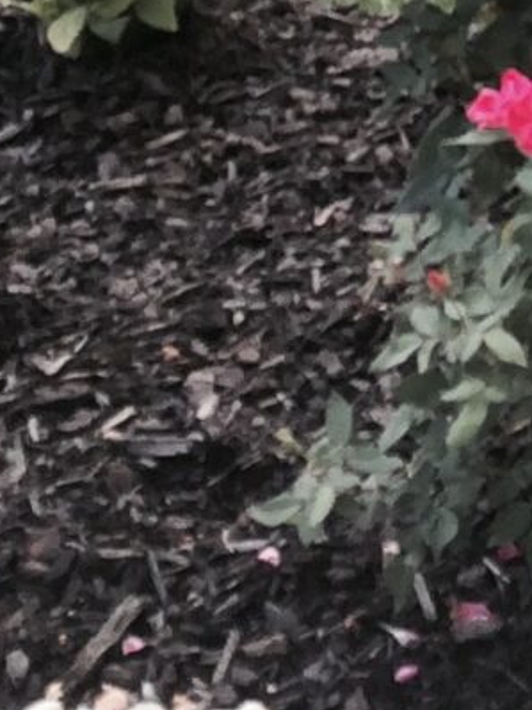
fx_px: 3813
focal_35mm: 186
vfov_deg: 9.3
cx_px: 685
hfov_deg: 7.9
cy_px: -1089
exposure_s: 1/334
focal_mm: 4.15
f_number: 2.2
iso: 32
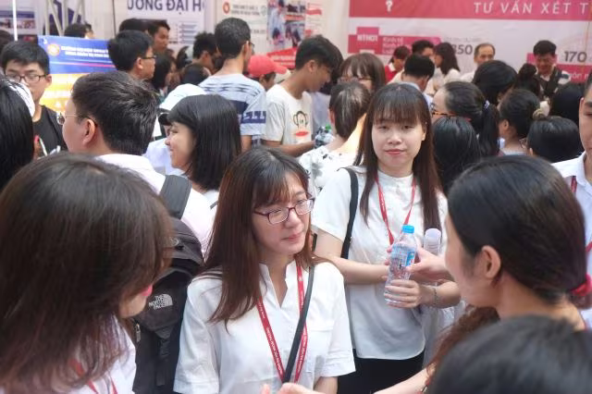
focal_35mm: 38
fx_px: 625
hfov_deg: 50.7
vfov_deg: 35.0
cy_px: 197
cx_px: 296
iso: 200
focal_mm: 25.4
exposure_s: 1/180
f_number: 3.6
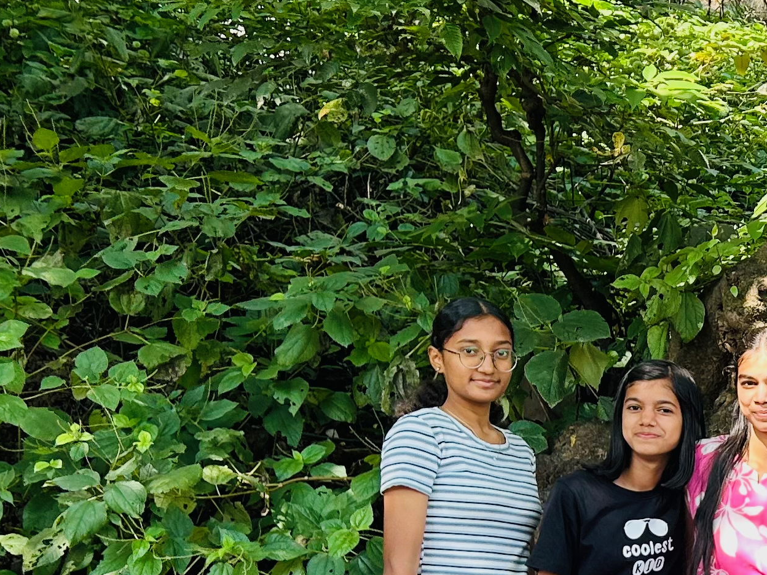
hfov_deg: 20.4
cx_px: 1104
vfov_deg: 17.1
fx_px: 1861
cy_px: 593
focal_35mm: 84
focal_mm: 5.7
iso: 40
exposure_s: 1/249
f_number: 1.5
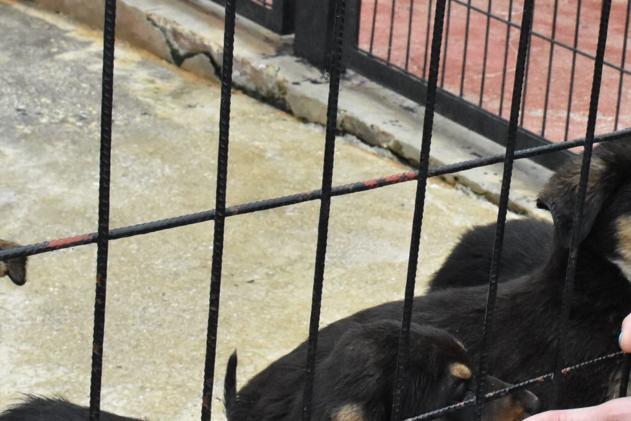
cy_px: 121
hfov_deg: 22.1
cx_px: 506
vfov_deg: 15.0
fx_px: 1595
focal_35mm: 91
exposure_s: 1/500
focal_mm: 24
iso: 2000
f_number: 11
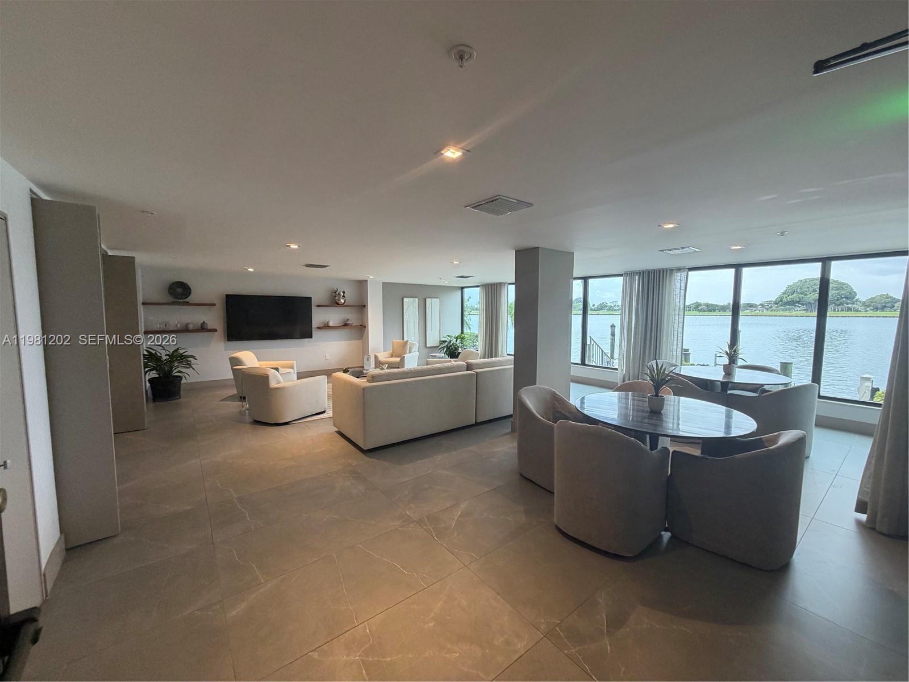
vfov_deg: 85.7
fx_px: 368
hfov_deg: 102.1
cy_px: 341
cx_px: 454
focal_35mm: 14
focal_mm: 2.22
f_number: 2.2
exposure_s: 1/60
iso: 200
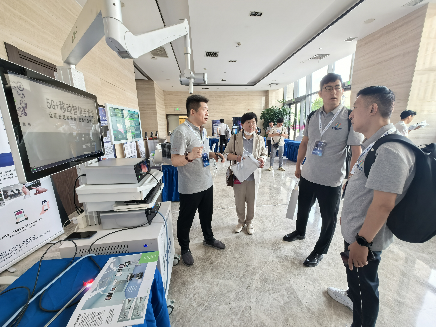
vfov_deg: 89.9
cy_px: 164
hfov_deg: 106.2
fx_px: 164
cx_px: 218
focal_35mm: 13
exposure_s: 1/50
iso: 125
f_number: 2.2
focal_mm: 1.95
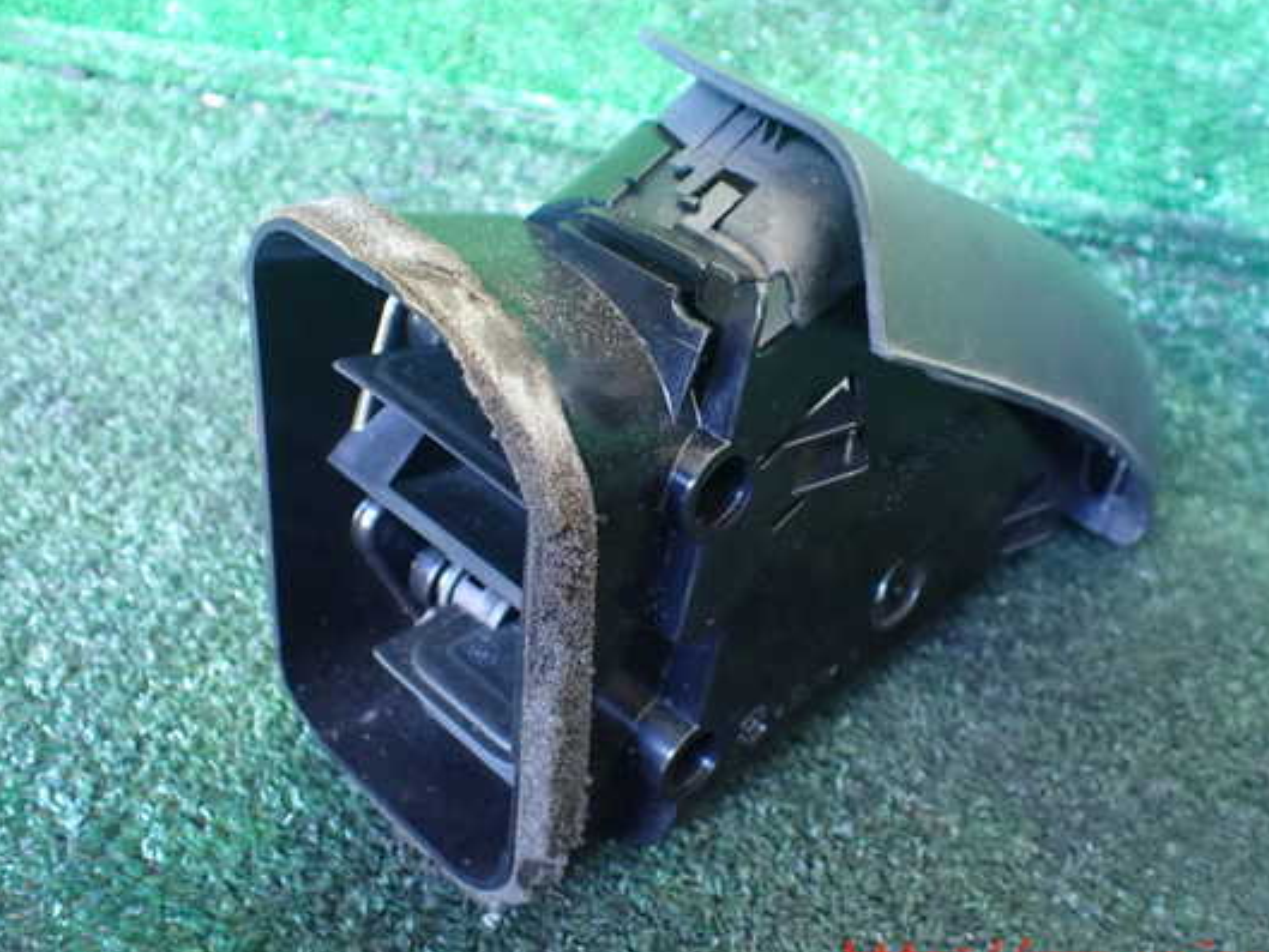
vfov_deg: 41.8
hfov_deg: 53.9
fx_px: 1247
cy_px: 456
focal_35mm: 34
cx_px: 667
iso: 1250
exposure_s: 1/30
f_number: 2.3
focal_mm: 5.4
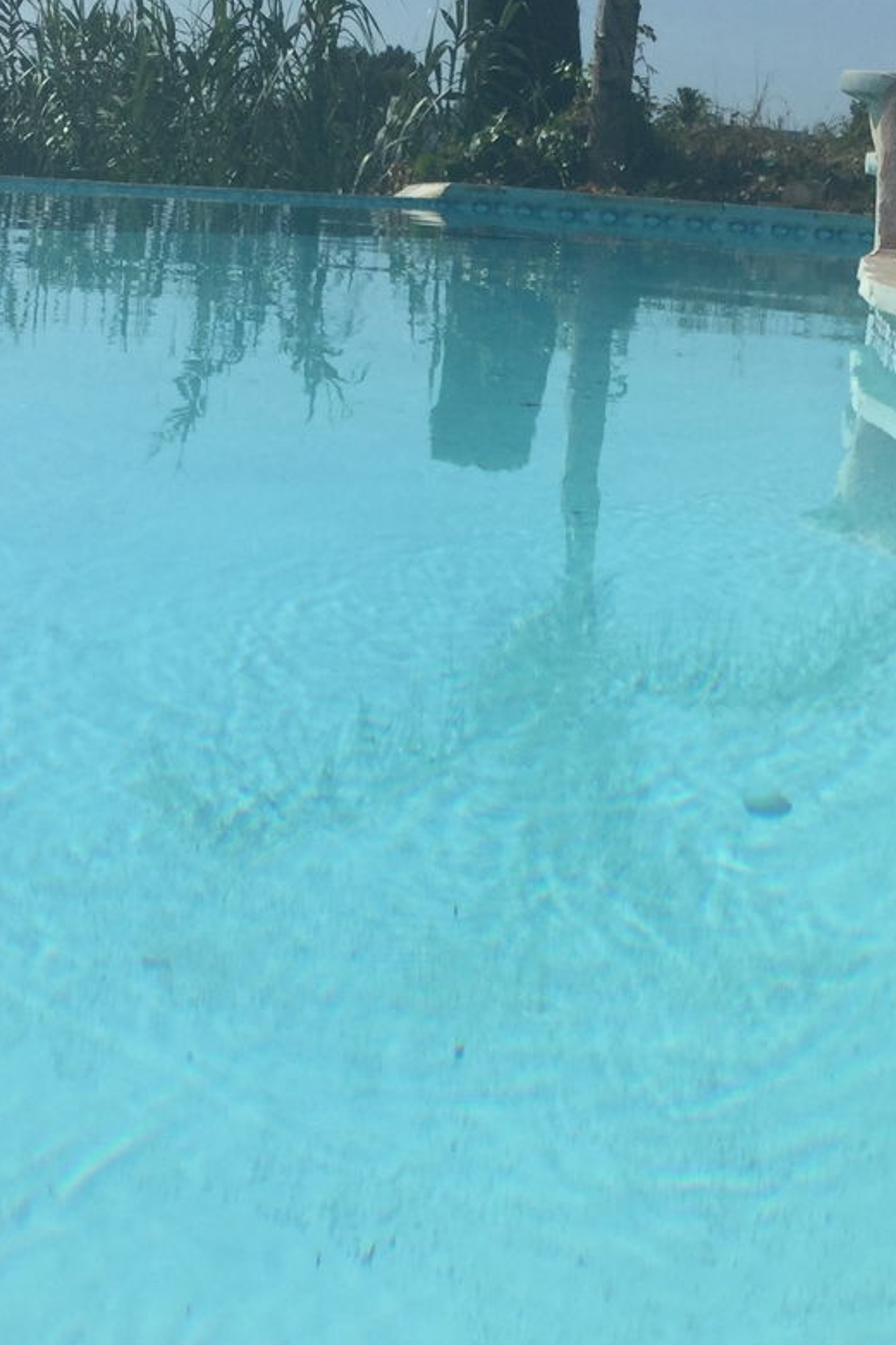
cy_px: 528
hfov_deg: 20.5
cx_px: 588
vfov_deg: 30.4
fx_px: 2465
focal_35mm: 66
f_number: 2.4
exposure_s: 1/2915
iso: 25
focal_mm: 3.3
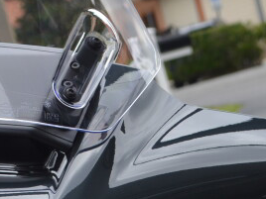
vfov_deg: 5.1
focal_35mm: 290
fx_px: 2230
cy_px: 249
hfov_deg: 6.7
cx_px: -122
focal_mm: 45
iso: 100
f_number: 8
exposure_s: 1/250
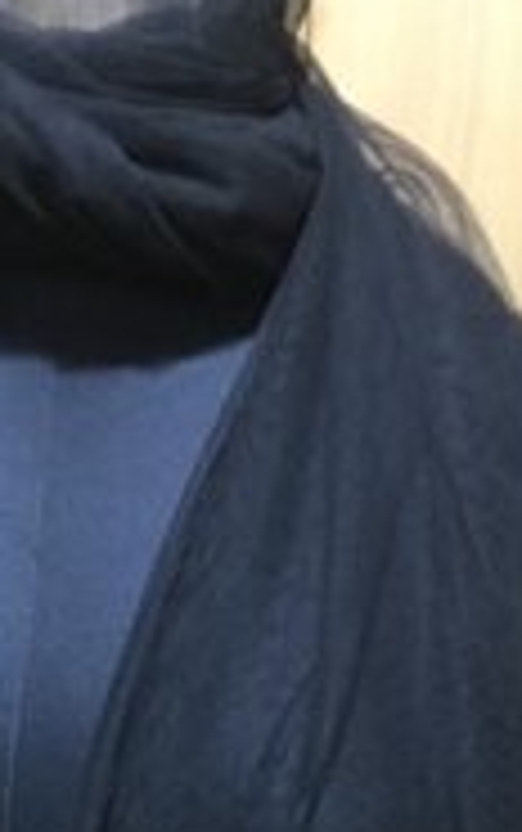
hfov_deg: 15.6
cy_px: 904
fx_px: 1885
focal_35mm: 83
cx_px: 88
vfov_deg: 23.4
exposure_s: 1/33
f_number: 2.2
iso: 200
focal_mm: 4.15
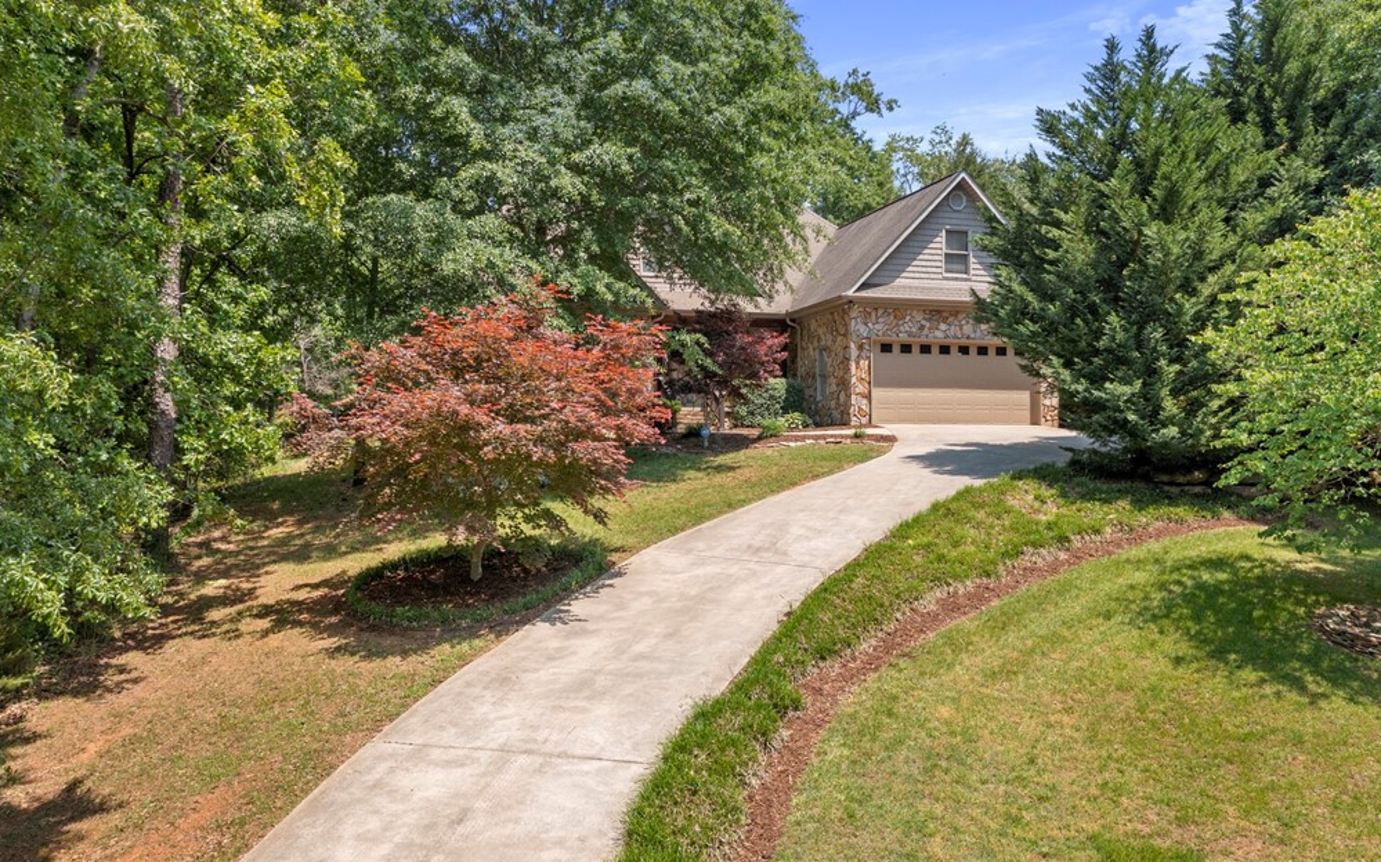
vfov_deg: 40.5
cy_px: 468
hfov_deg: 61.2
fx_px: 1167
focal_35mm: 31
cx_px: 717
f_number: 3.5
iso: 100
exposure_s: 1/400
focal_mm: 10.26
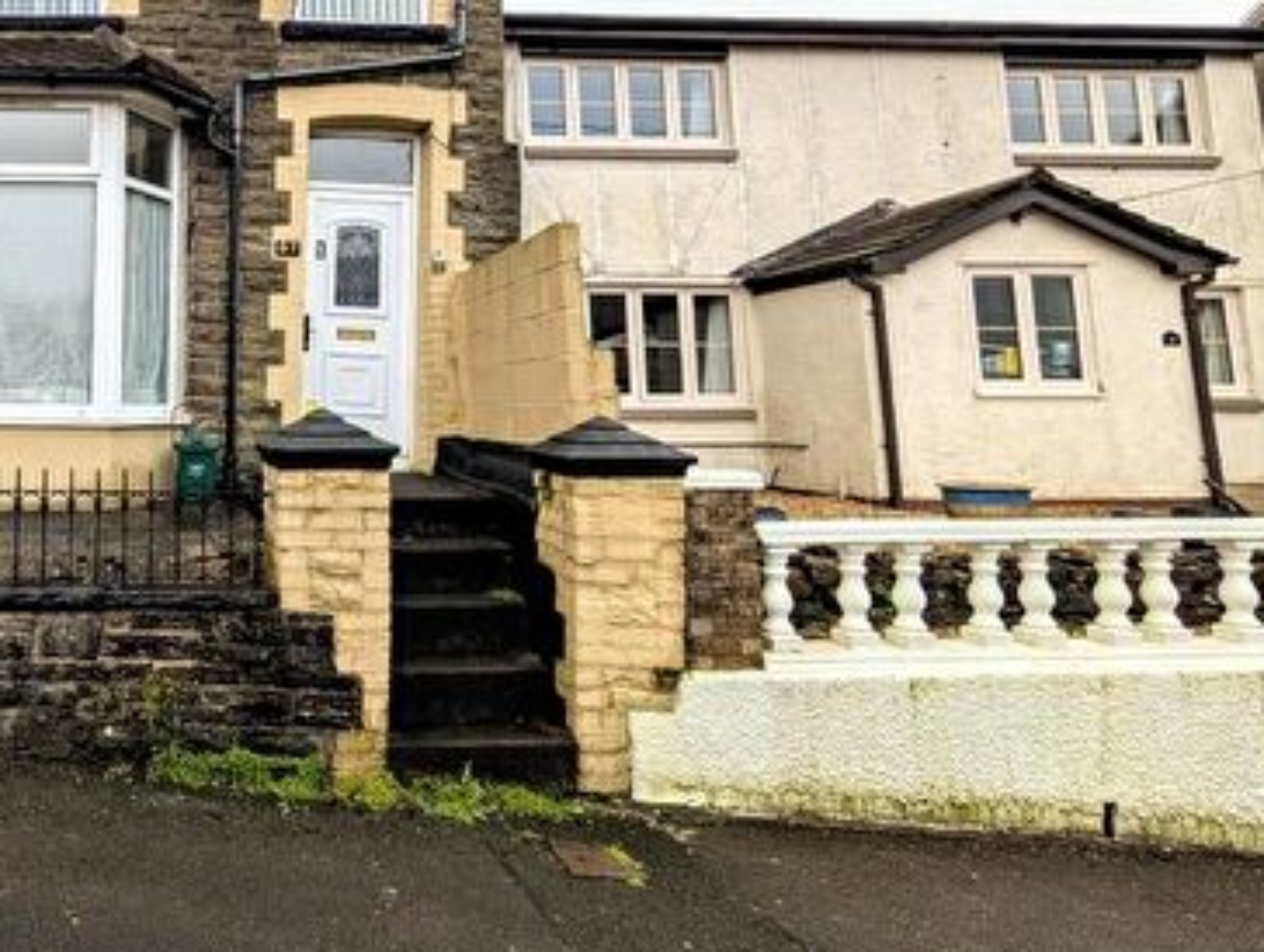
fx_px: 841
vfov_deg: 57.4
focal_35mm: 23
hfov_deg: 64.5
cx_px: 186
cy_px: 301
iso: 53
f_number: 1.7
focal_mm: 2.02
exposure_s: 1/557
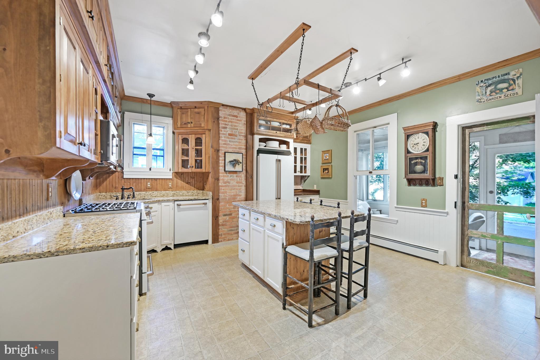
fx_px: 210
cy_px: 180
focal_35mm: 14
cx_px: 270
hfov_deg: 104.3
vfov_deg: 81.1
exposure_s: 1/10
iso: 250
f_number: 4.5
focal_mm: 14
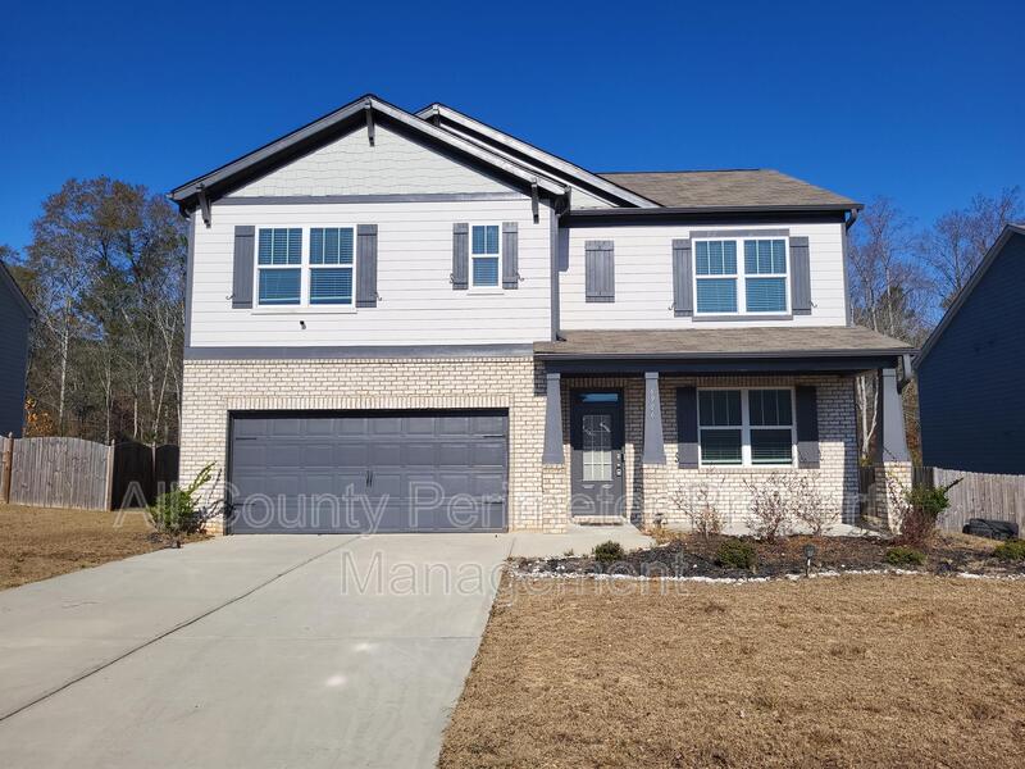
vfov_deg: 53.1
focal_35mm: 26
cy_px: 384
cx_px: 512
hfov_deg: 67.3
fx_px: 770
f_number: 1.8
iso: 40
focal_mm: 5.4
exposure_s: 1/4641
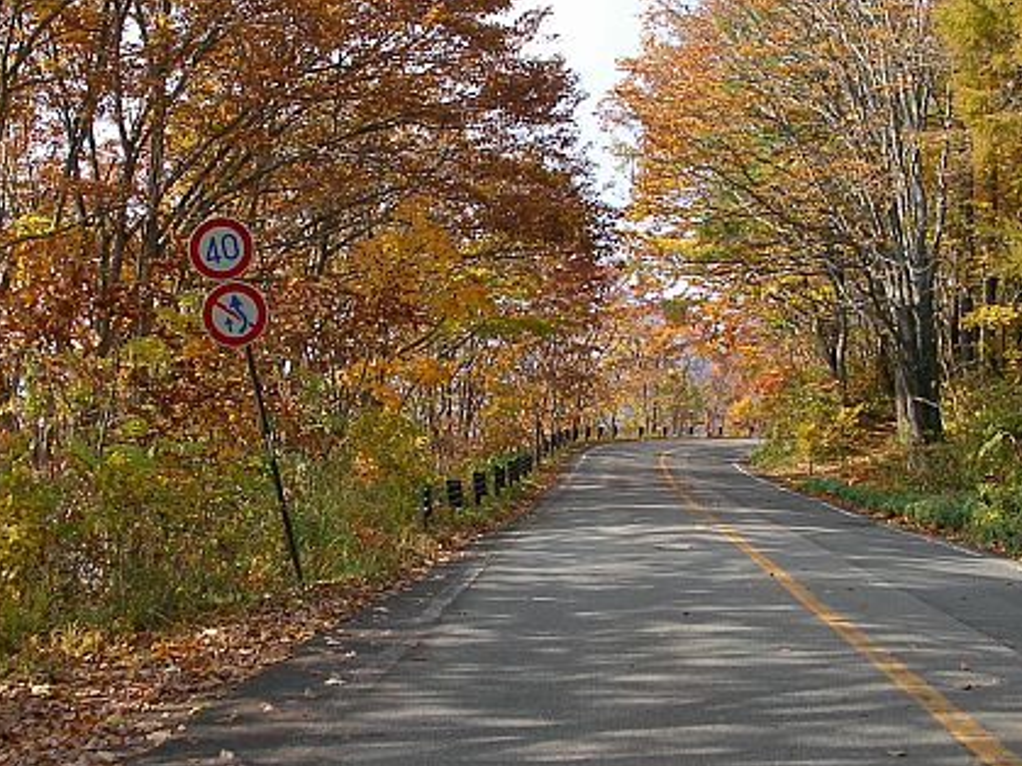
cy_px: 279
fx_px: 1712
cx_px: 361
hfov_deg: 33.0
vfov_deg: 25.1
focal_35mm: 58
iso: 50
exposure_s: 1/365
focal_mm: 5.8
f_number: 3.5
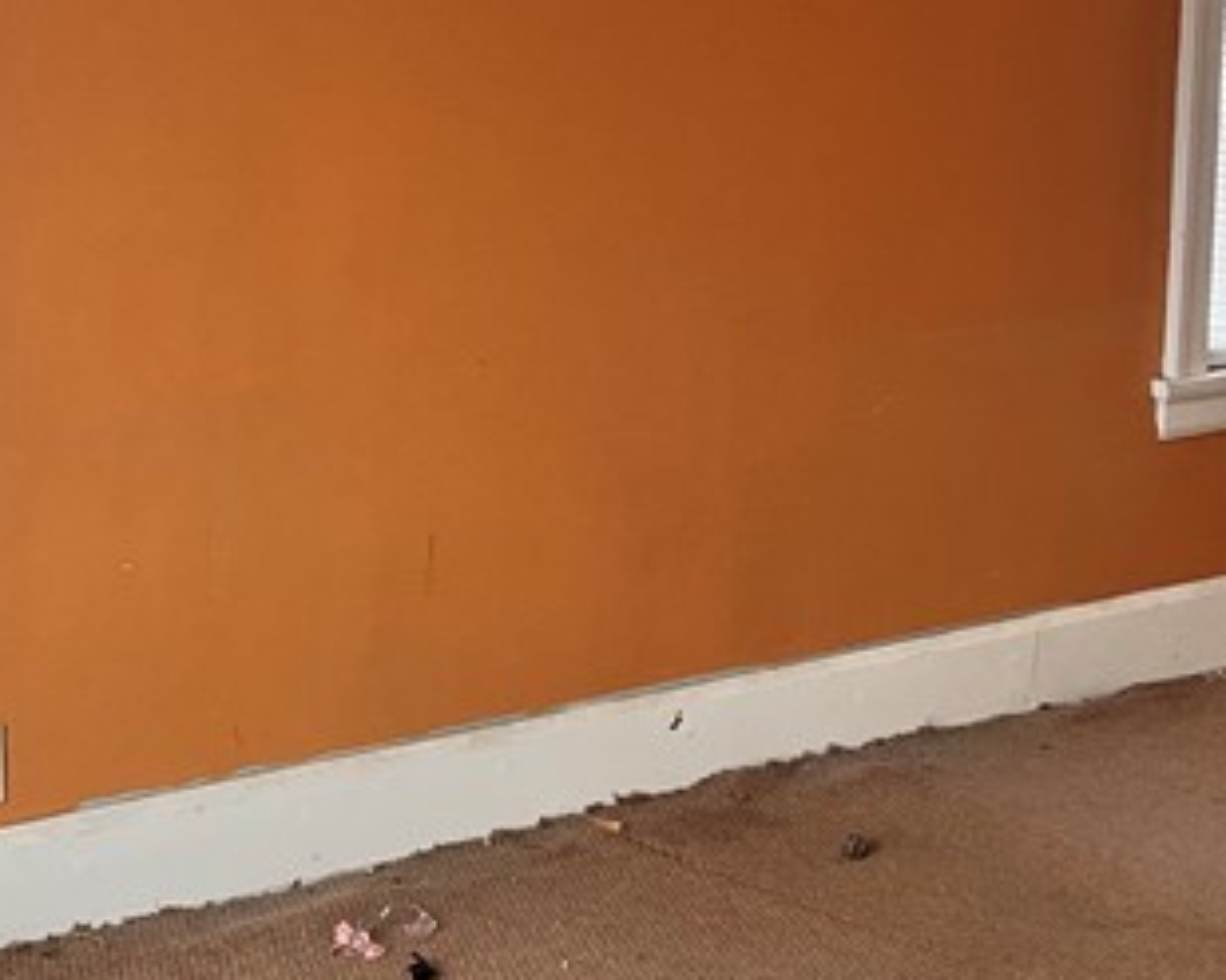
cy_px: 409
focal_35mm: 84
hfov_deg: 22.4
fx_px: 3047
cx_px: 238
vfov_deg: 18.3
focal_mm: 5.1
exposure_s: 1/109
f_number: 1.6
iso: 125
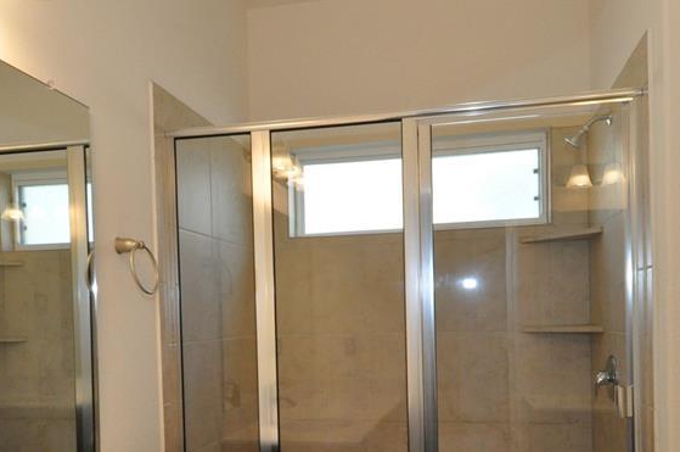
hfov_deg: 57.3
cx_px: 320
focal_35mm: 33
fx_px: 622
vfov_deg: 38.9
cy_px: 335
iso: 2000
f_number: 7.1
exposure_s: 1/200
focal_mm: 12
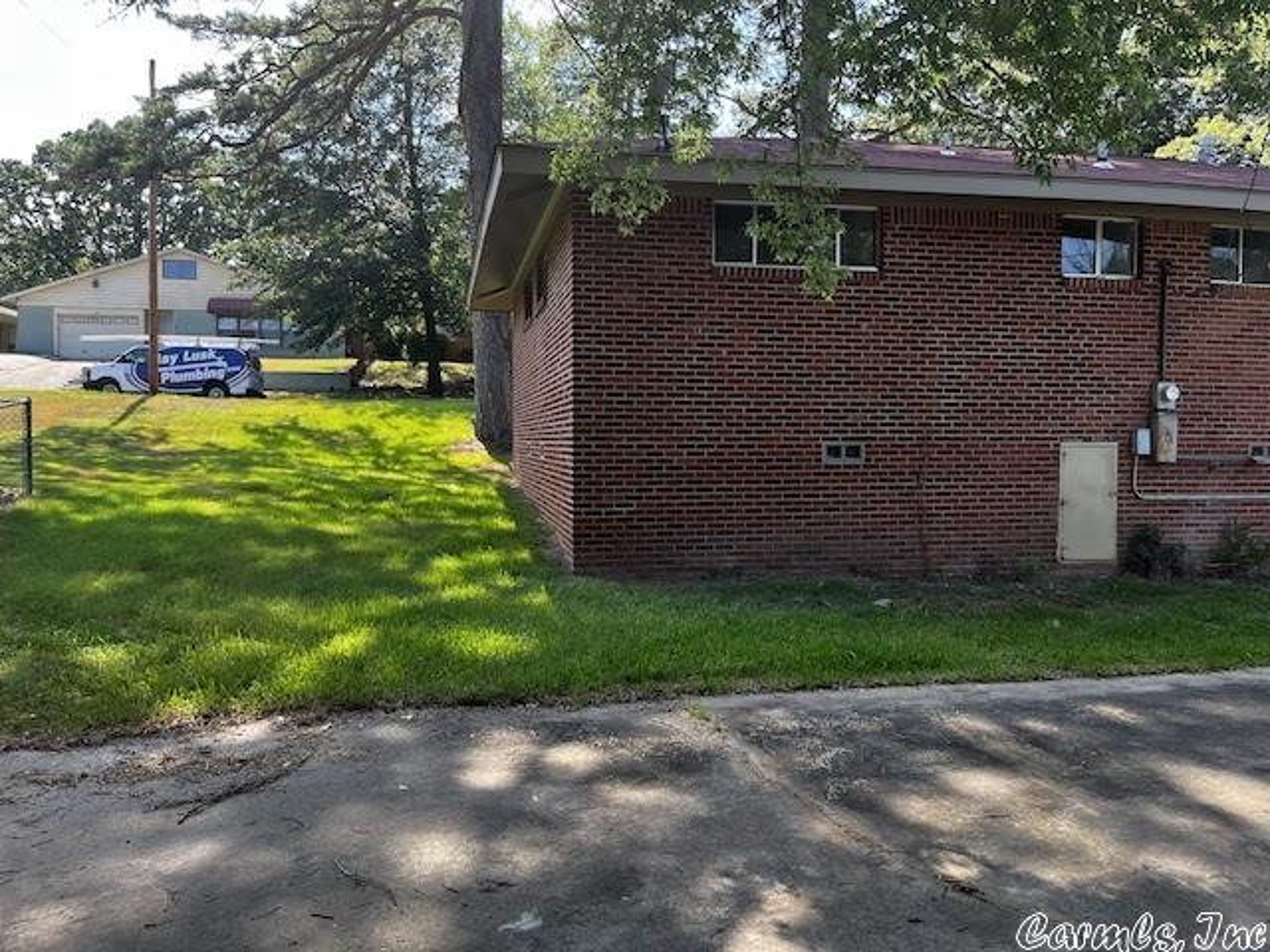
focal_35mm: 26
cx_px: 635
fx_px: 954
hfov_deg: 67.3
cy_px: 476
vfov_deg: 53.1
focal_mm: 5.1
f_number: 1.6
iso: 50
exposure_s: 1/419
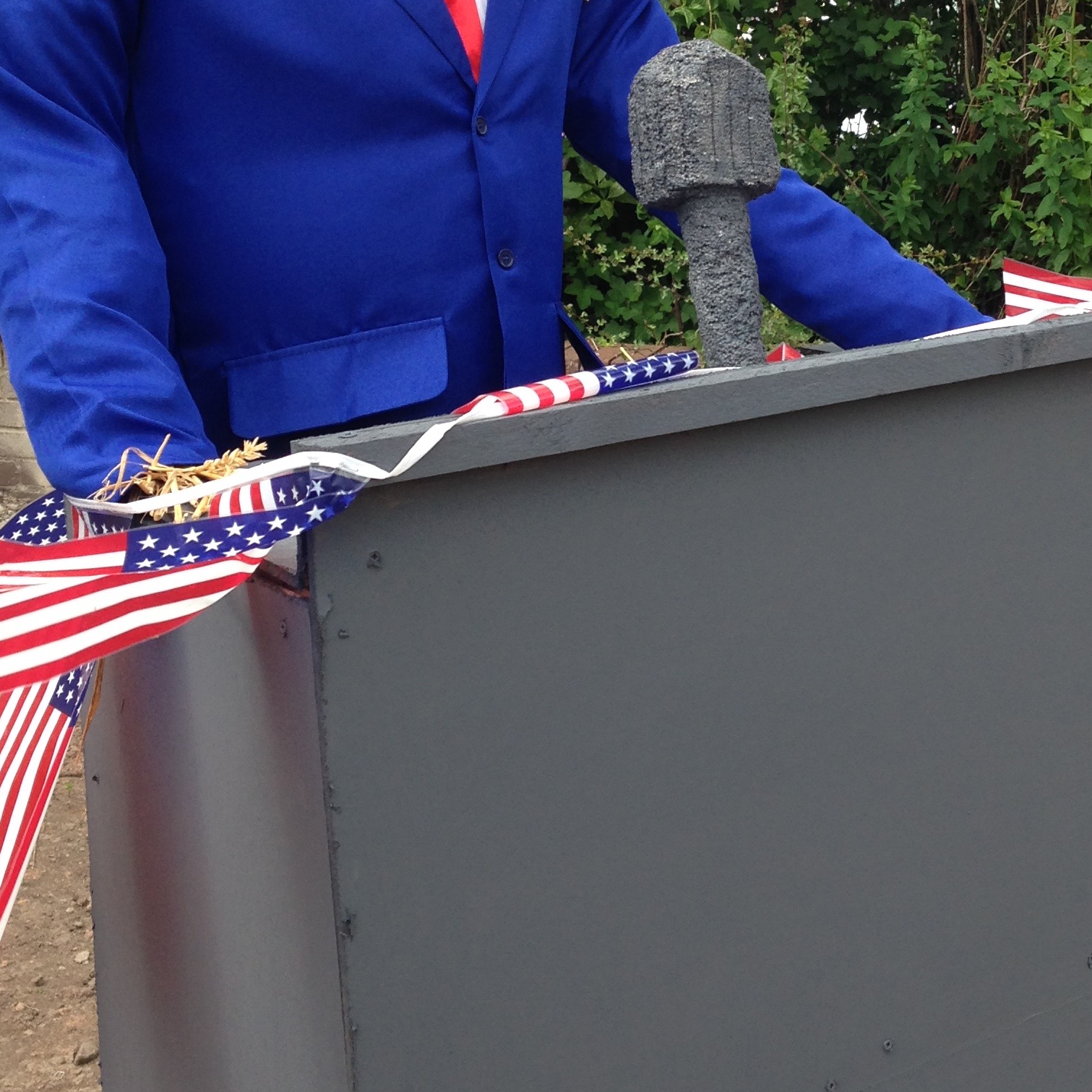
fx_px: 2248
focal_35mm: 63
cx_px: 692
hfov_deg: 27.2
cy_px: 322
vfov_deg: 27.1
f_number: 2.4
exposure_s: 1/521
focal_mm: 4.12
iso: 50
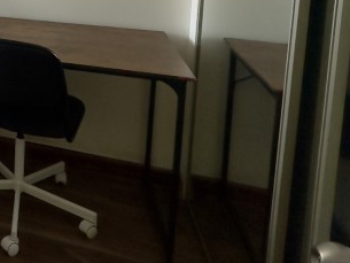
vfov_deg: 27.3
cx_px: -139
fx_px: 475
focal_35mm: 47
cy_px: -52
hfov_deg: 29.5
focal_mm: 2.22
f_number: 2.2
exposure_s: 1/99
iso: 100
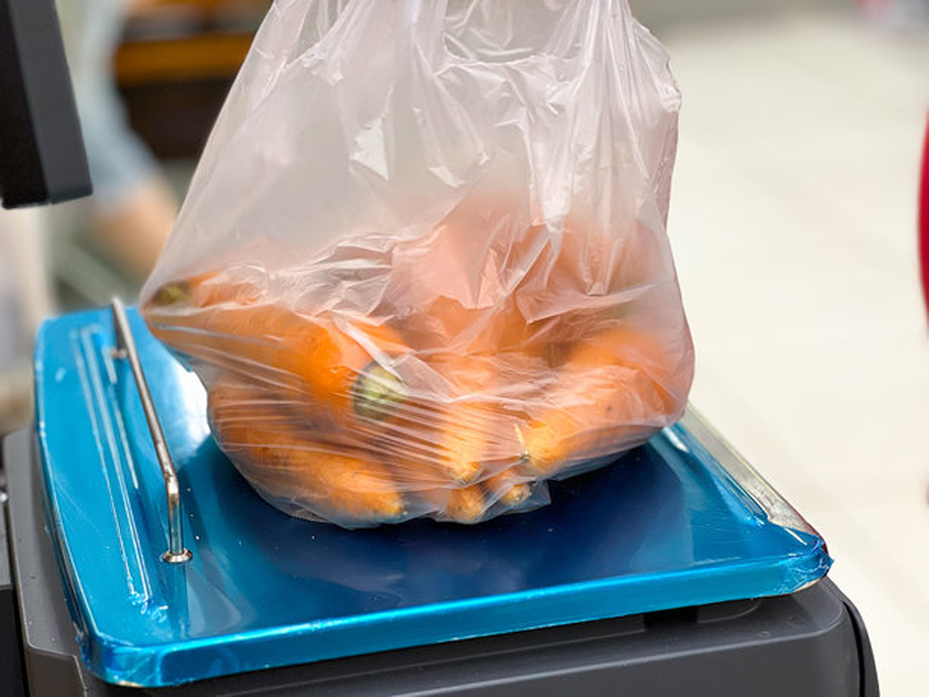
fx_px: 2066
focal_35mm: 77
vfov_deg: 19.1
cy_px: 348
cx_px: 464
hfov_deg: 25.3
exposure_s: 1/100
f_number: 2.8
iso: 200
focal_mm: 9
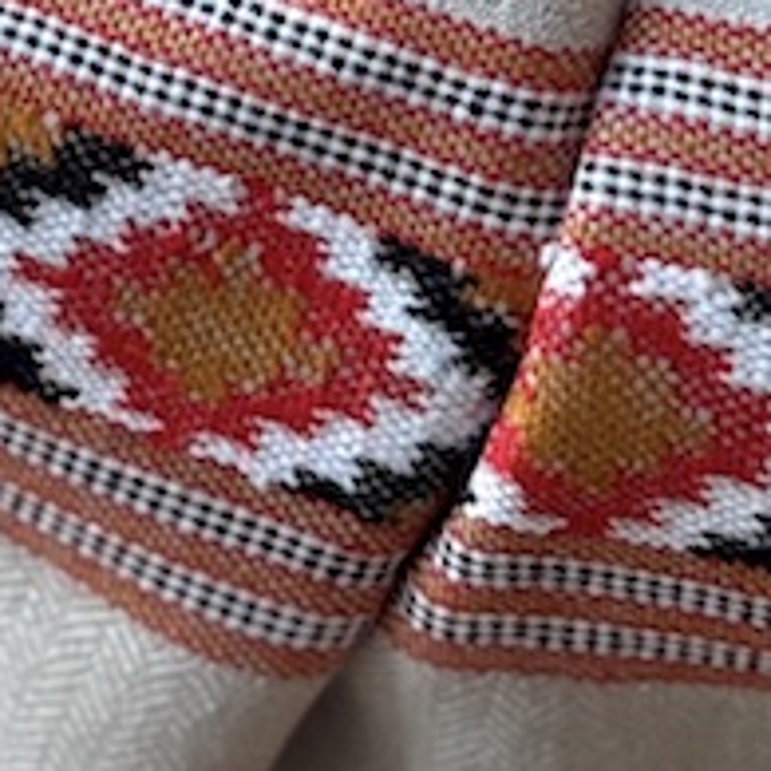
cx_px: -14
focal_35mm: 217
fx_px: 5468
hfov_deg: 8.0
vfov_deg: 7.8
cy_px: -641
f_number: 1.78
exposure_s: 1/207
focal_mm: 6.76
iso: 50
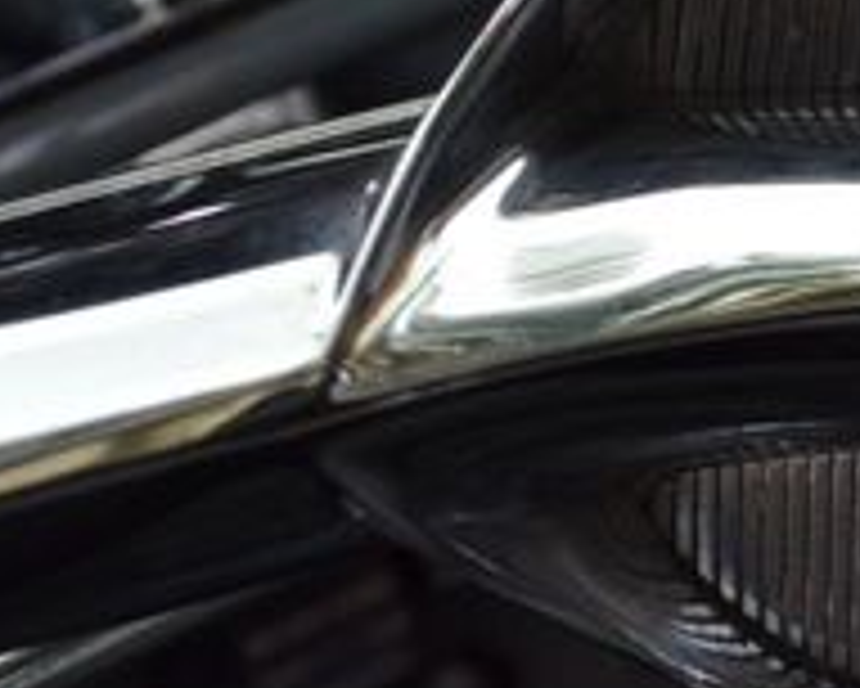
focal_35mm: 85
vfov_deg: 18.0
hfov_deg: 20.6
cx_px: 1103
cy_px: 205
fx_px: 2165
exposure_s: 1/125
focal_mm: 18
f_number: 8
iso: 250
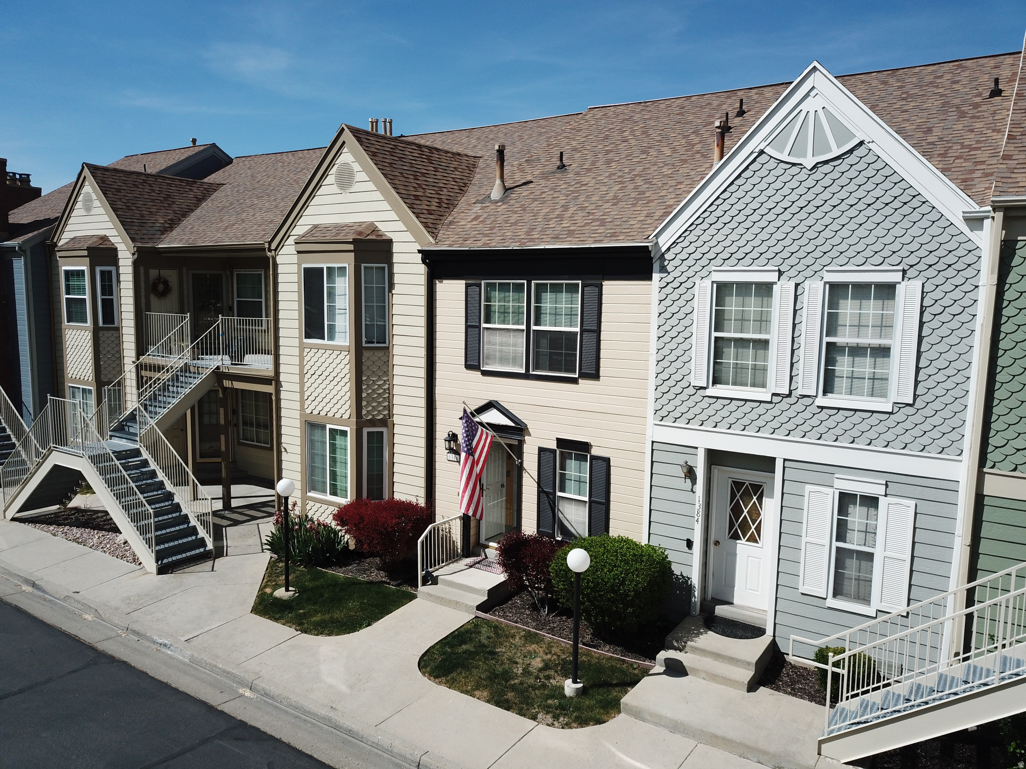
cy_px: 384
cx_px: 513
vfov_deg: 53.1
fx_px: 771
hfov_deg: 67.3
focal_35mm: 26
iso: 100
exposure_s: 1/2278
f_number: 2.2
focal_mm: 4.73
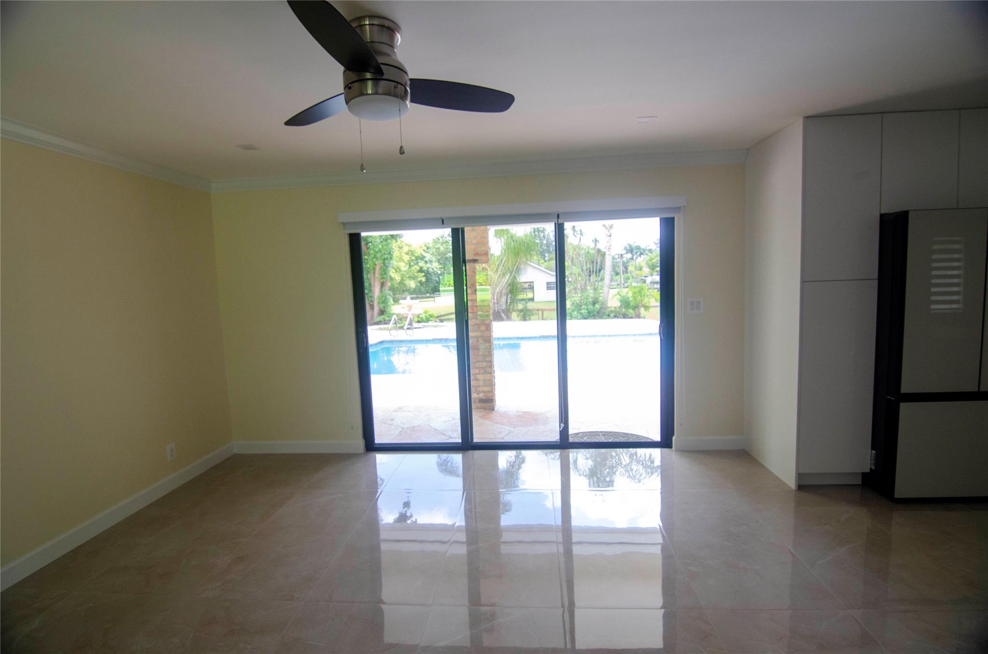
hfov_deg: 95.1
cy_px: 327
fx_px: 452
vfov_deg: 71.8
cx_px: 494
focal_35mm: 16
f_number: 4
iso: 640
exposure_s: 1/30
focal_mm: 11
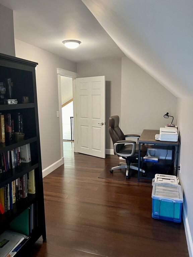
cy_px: 128
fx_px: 193
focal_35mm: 26
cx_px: 96
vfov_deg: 67.3
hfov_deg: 53.1
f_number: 1.6
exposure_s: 1/60
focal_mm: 5.1
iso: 250
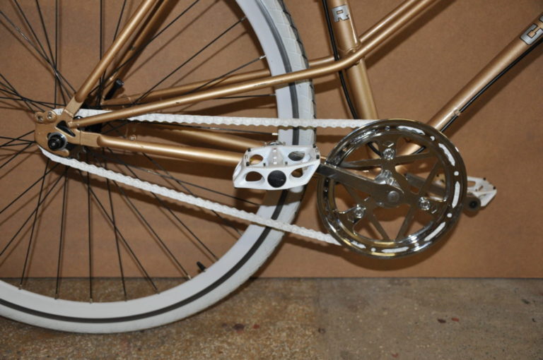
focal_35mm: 38
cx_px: 272
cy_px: 180
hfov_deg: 51.3
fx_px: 565
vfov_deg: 35.4
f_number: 4
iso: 800
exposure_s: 1/60
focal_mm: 25
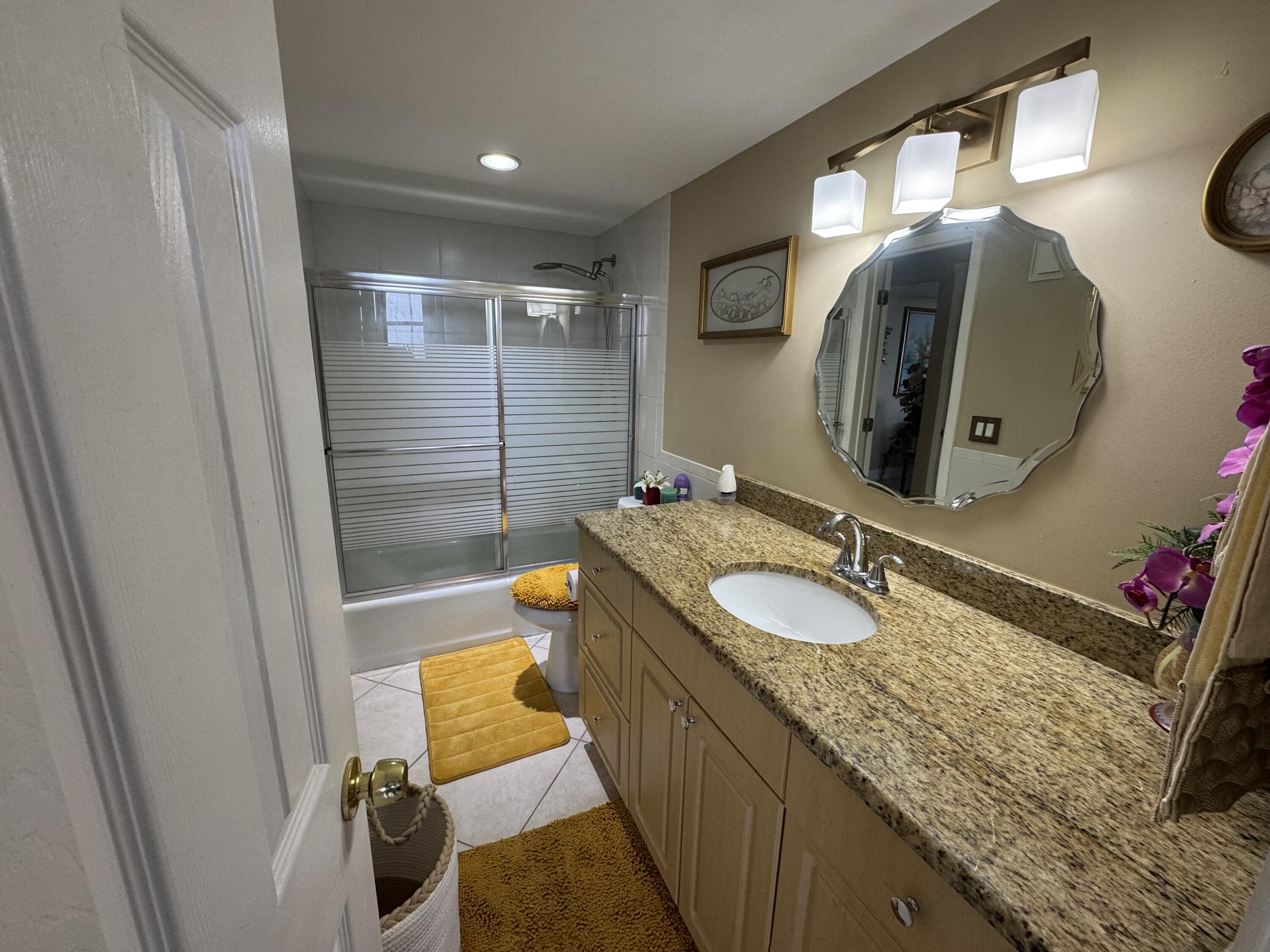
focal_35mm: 14
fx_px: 514
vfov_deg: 85.7
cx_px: 635
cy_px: 476
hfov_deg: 102.1
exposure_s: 1/120
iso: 125
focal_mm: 2.22
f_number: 2.2
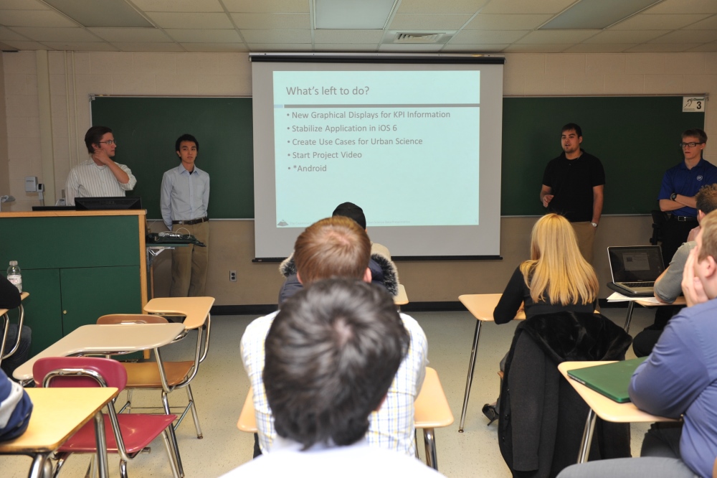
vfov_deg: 37.8
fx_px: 697
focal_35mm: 35
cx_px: 358
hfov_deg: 54.5
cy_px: 239
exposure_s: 1/60
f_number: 5
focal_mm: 35
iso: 720
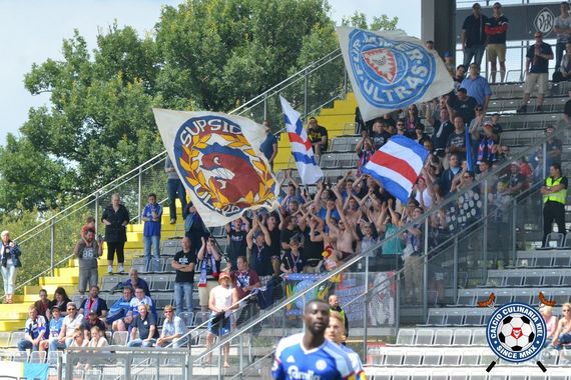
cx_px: 286
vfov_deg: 4.6
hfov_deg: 6.9
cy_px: 190
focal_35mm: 300
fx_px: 4758
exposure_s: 1/2500
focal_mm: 200
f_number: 10
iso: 2000
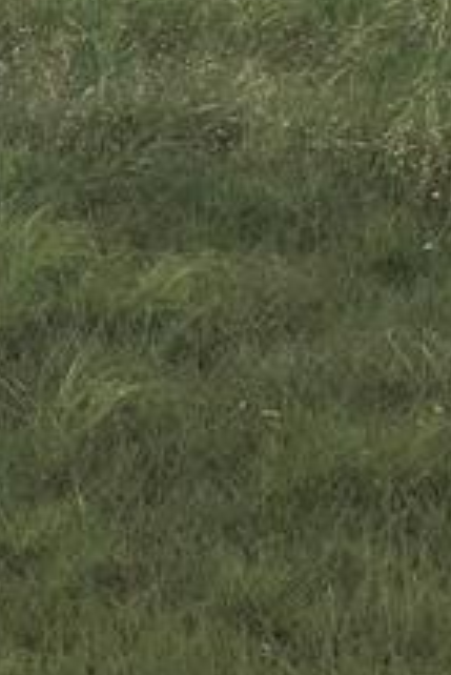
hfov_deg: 9.0
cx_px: -470
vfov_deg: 13.6
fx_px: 2701
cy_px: -252
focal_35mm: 144
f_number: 2.2
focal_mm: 4.15
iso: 25
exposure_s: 1/2331
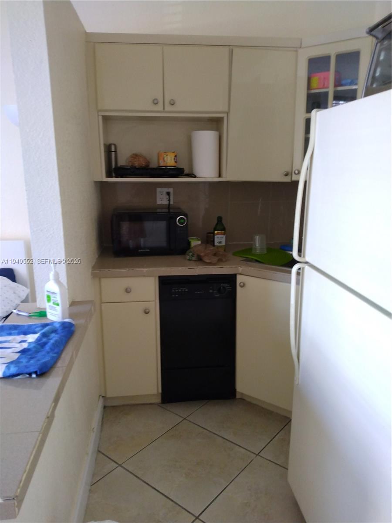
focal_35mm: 20
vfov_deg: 81.7
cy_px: 262
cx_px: 196
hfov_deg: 66.0
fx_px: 302
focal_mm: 3.54
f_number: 2
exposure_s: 1/30
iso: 291
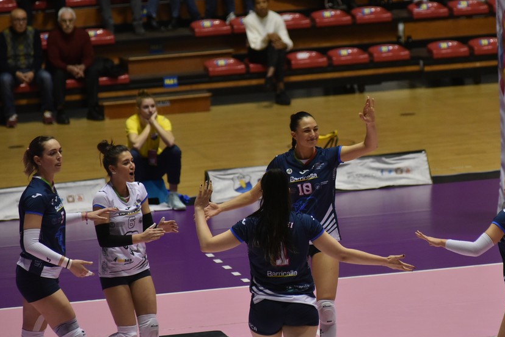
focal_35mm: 272
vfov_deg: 5.1
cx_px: 333
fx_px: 3815
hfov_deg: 7.6
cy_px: 161
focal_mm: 200
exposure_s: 1/640
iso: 3200
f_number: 5
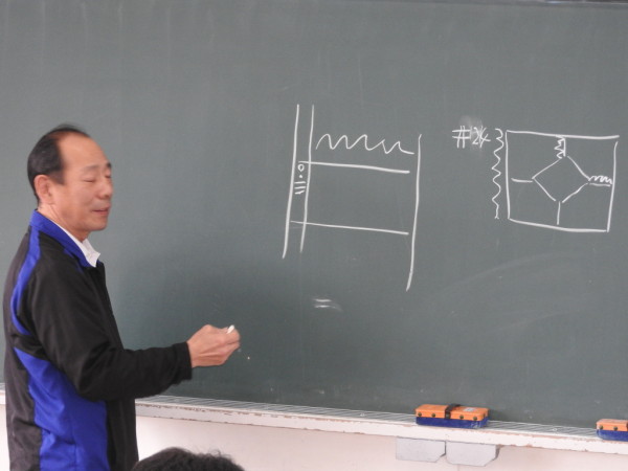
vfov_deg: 8.7
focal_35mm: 170
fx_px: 3084
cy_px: 236
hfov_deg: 11.6
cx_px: 314
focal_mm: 30.5
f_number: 5.2
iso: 500
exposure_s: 1/60
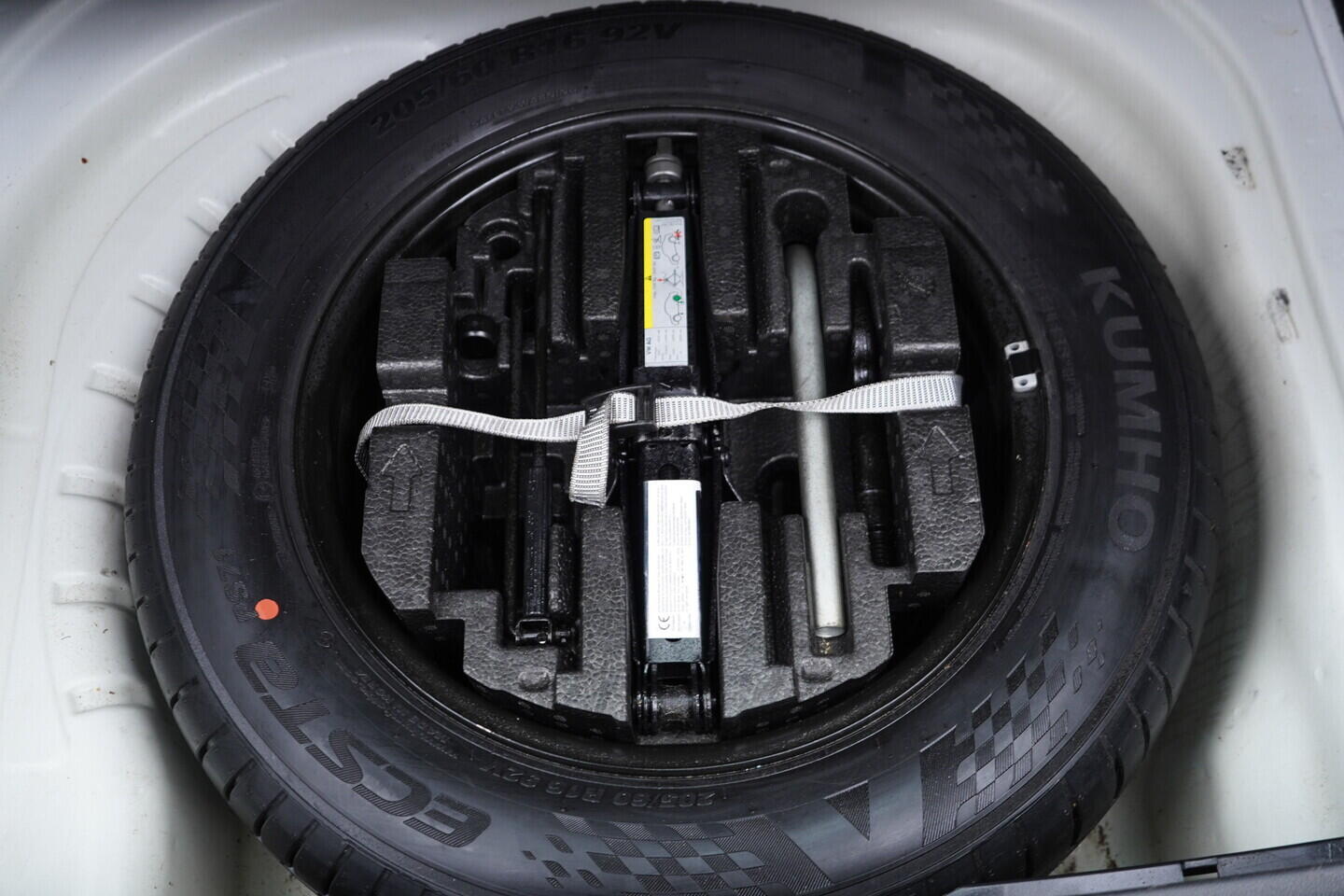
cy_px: 448
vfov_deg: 36.9
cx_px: 672
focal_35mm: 36
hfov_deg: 53.1
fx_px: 1344
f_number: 2.8
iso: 400
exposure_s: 1/40
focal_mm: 24
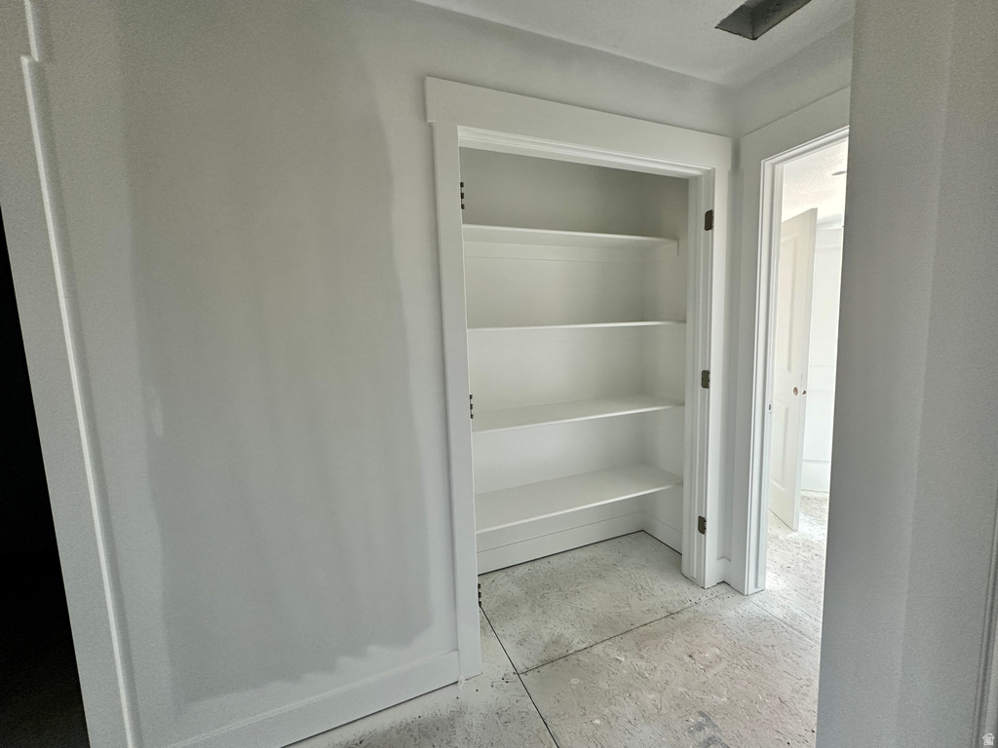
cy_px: 374
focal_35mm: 14
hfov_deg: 102.1
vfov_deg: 85.7
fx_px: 404
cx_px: 499
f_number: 2.2
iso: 250
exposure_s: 1/99
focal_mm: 2.22
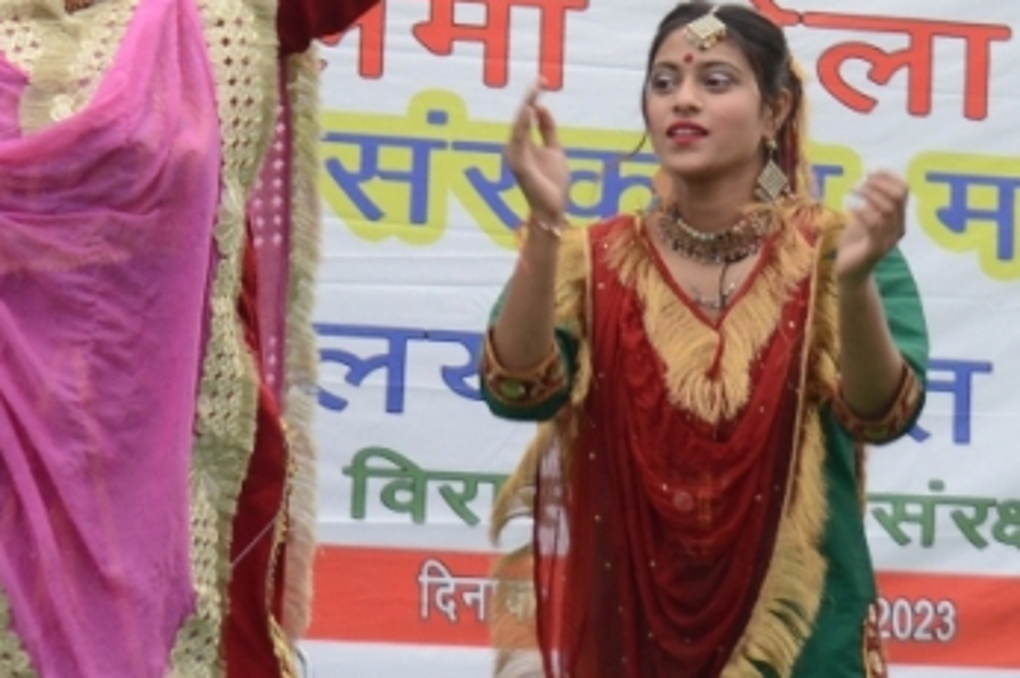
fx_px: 6844
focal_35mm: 242
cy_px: 47
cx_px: 187
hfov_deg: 8.5
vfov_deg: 5.7
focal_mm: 29
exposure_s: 1/100
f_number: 5.6
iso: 100
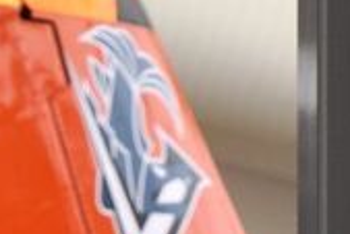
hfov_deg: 3.3
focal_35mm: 625
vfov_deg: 2.2
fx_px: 6079
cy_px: 750
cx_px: -385
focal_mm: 55
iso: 400
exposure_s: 1/250
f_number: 8
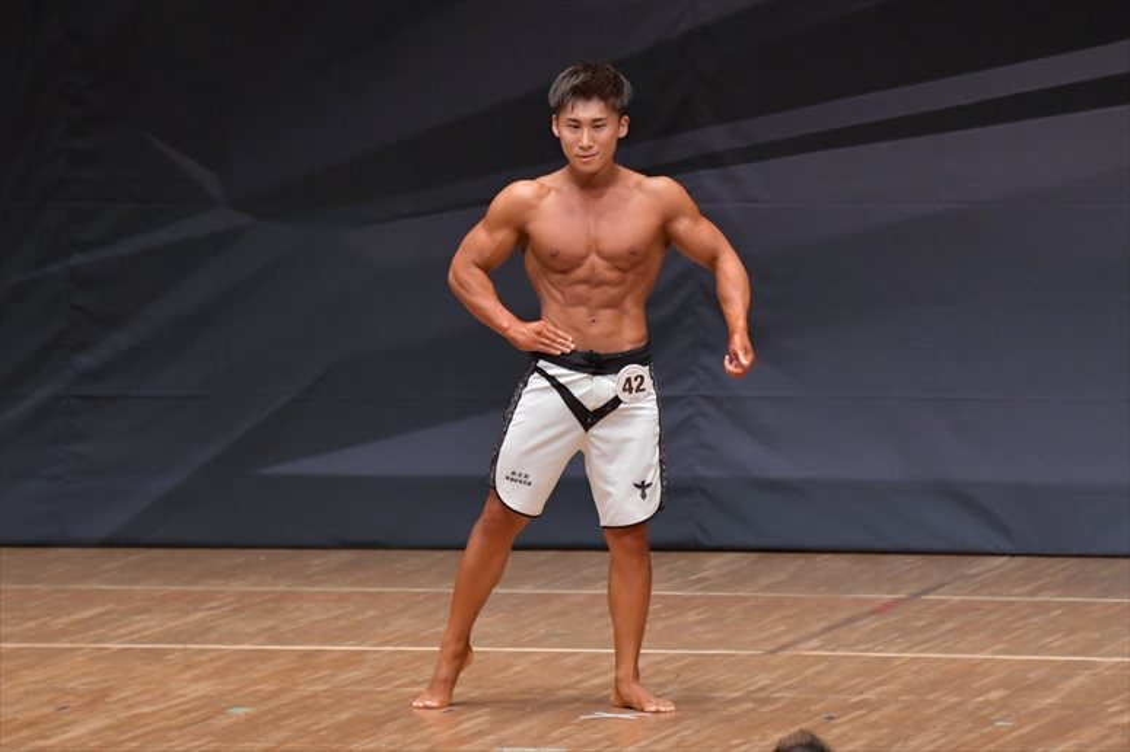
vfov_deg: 4.6
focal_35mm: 300
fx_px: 9412
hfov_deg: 6.9
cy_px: 376
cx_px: 565
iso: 6400
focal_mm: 200
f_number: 5.6
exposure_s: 1/400
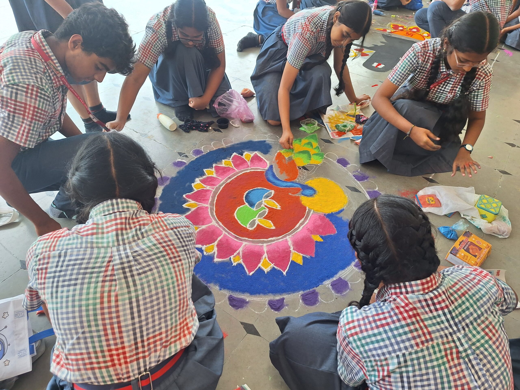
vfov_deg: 58.9
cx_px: 260
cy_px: 195
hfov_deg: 73.9
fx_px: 346
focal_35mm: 23
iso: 40
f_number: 1.8
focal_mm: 5.54
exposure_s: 1/203
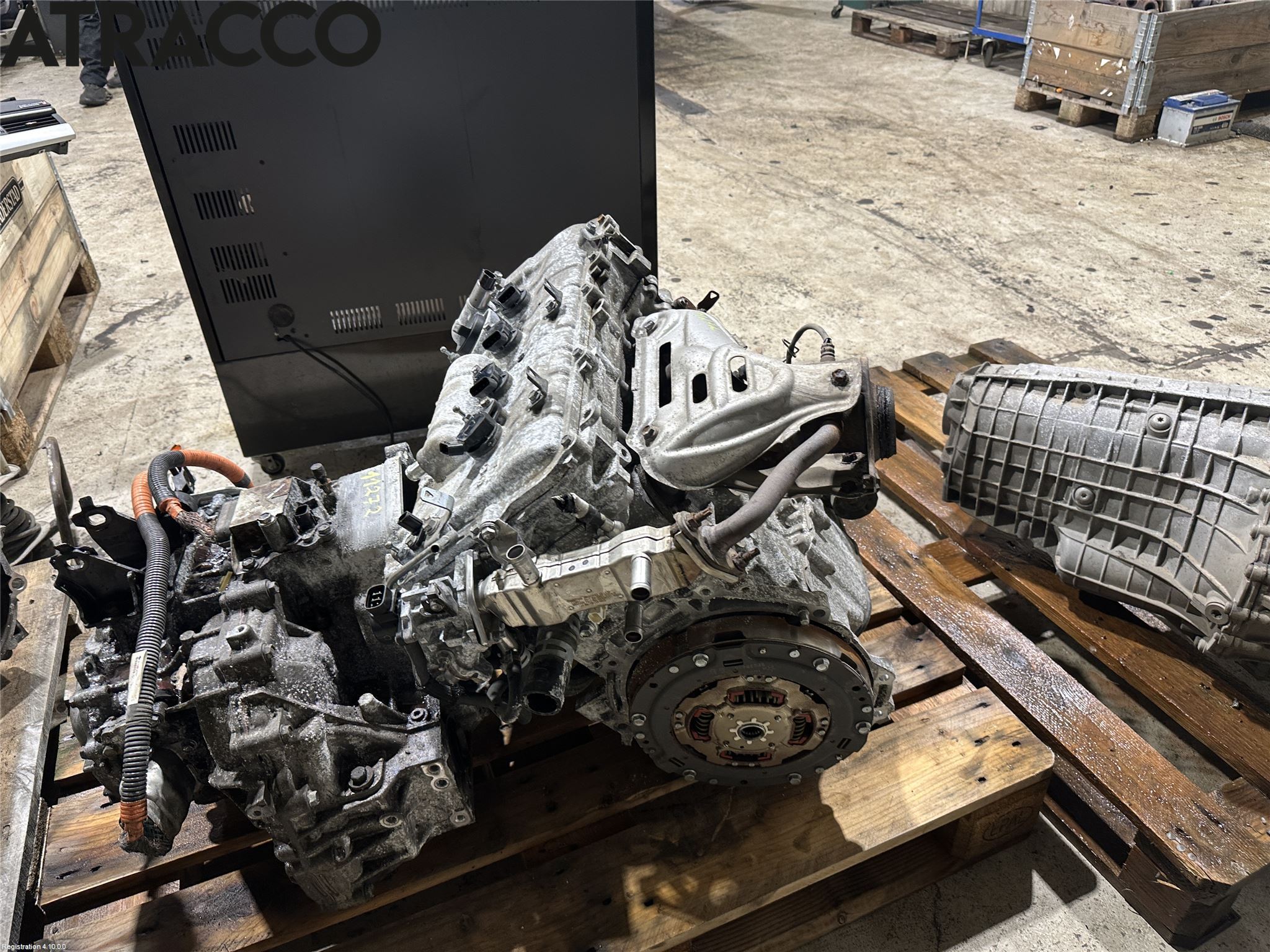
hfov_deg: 71.6
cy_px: 476
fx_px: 881
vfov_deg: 56.8
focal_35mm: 24
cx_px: 635
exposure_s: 1/50
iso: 125
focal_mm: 6.86
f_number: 1.78
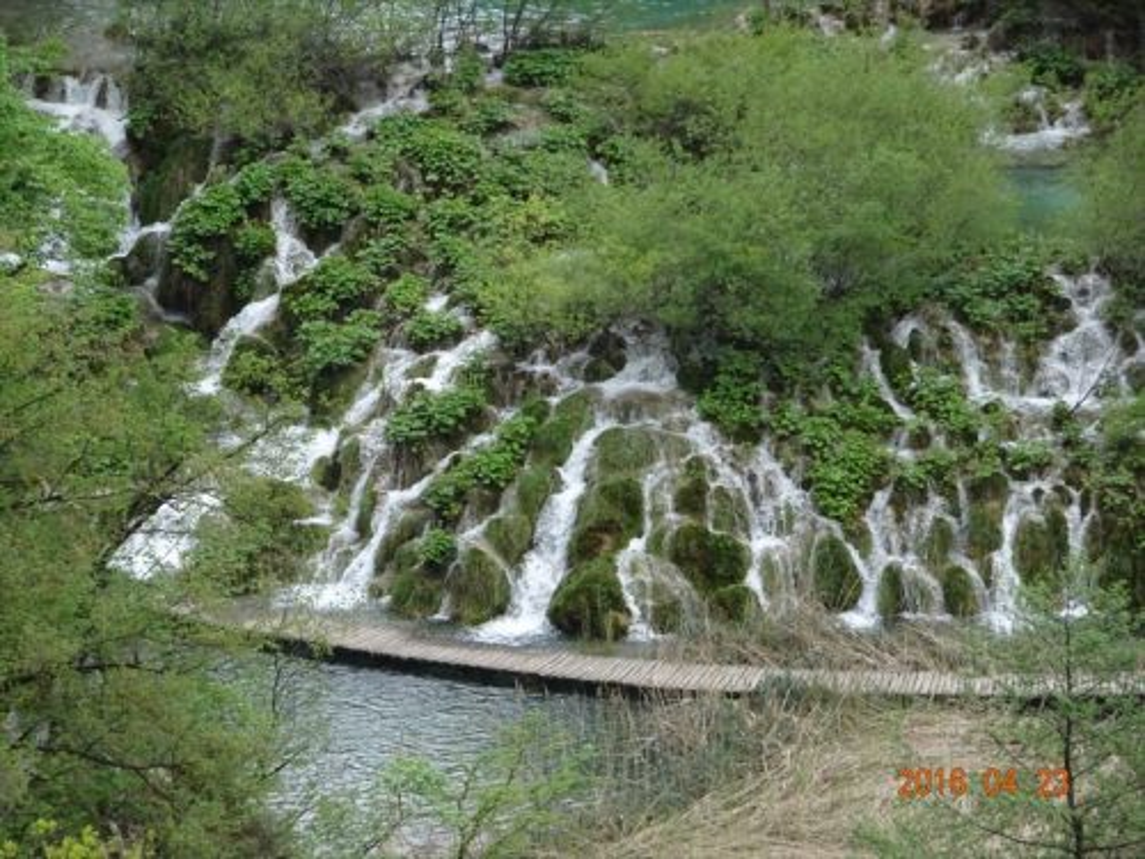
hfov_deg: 7.6
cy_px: 430
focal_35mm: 262
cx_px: 572
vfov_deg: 5.7
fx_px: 8666
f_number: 6.3
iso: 400
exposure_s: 1/250
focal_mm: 44.78
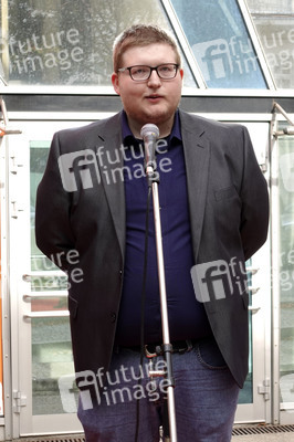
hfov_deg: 22.2
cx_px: 147
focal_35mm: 61
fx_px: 748
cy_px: 221
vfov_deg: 32.9
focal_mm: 22.56
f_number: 2.8
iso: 80
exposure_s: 1/250
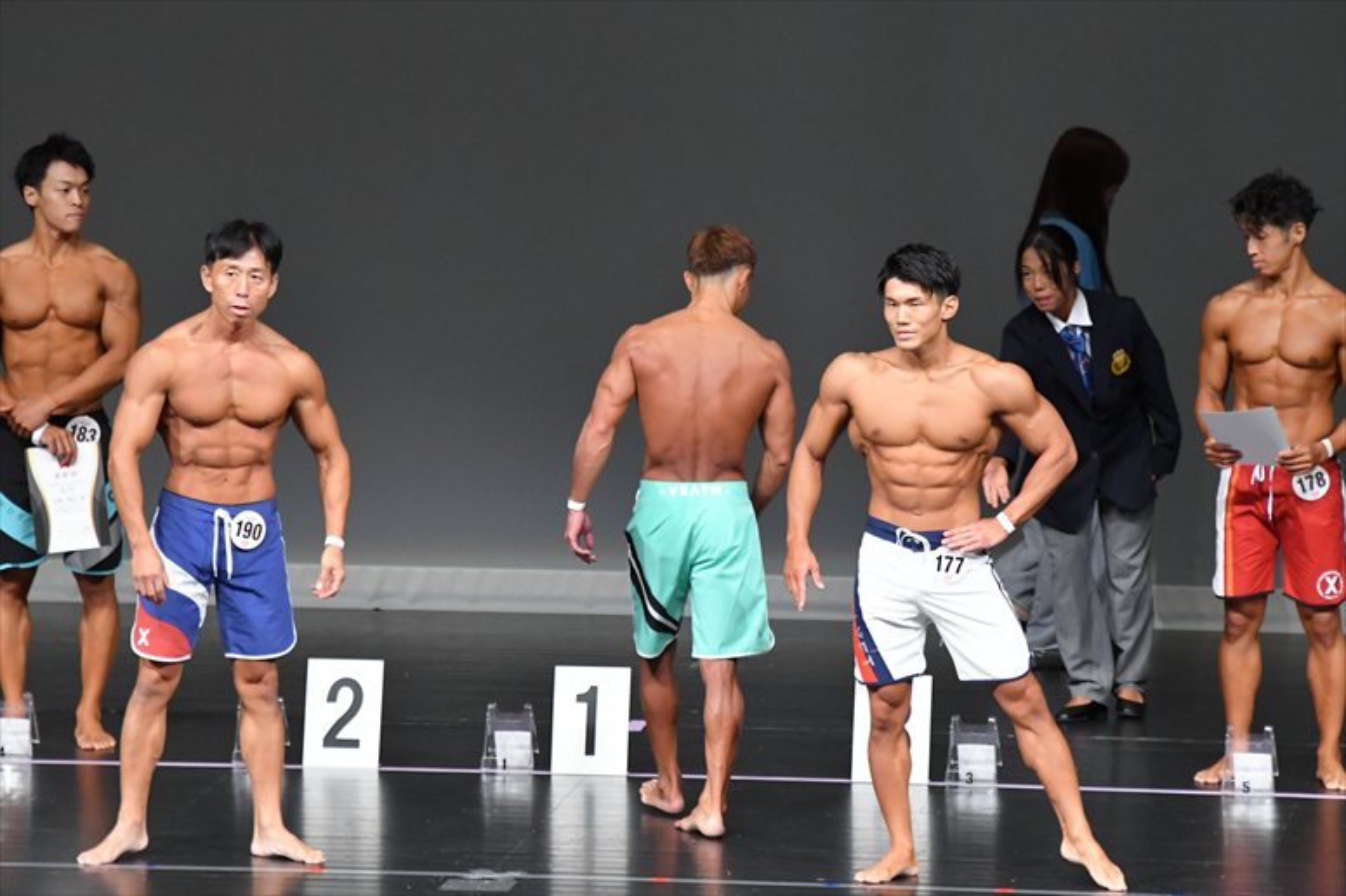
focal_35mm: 300
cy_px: 448
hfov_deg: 6.9
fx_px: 11211
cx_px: 673
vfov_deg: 4.6
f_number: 5.6
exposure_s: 1/400
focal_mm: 200
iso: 5000
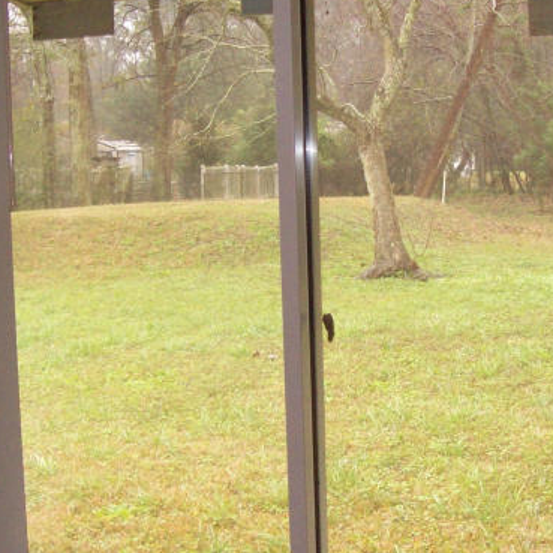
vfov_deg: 25.0
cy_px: 271
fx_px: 1247
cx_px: 282
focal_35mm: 69
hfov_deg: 25.0
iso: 200
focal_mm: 6
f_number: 2.7
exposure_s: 1/123
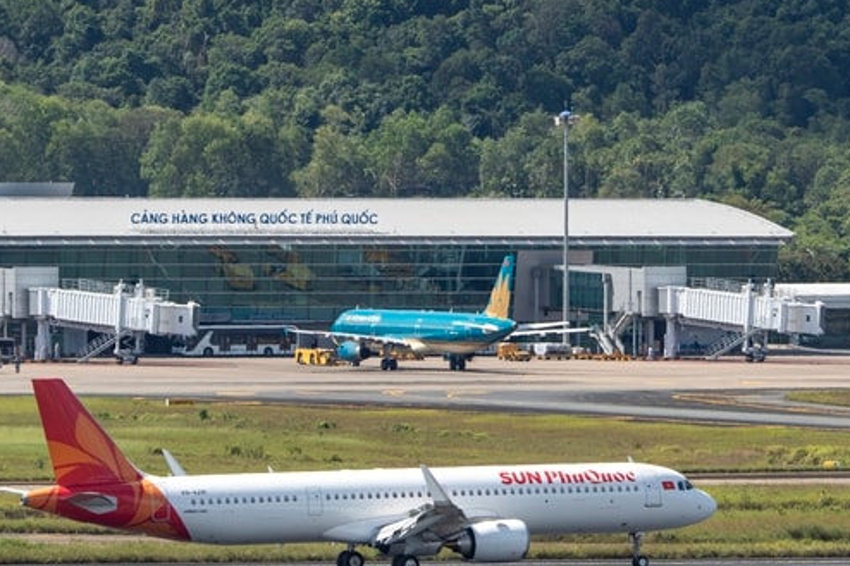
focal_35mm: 575
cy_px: 278
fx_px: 13571
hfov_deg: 3.6
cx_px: 470
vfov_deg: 2.4
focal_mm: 407
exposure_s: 1/1000
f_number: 9
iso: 320
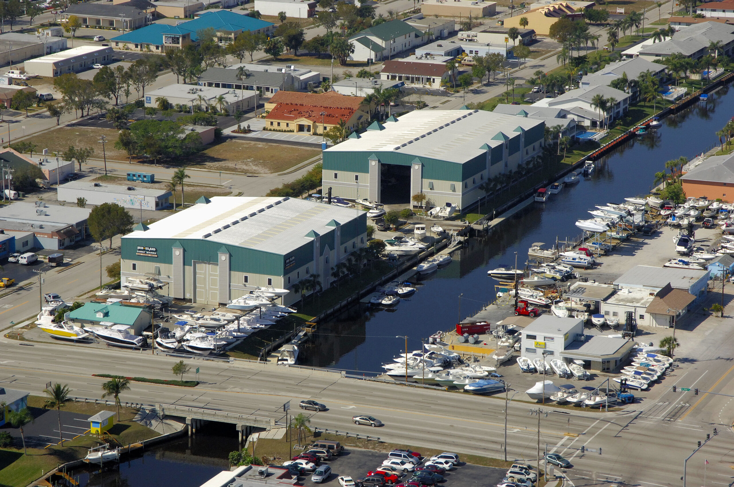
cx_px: 367
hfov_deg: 17.5
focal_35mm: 117
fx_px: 2382
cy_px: 244
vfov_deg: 11.7
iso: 400
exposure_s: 1/1000
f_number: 10
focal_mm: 78
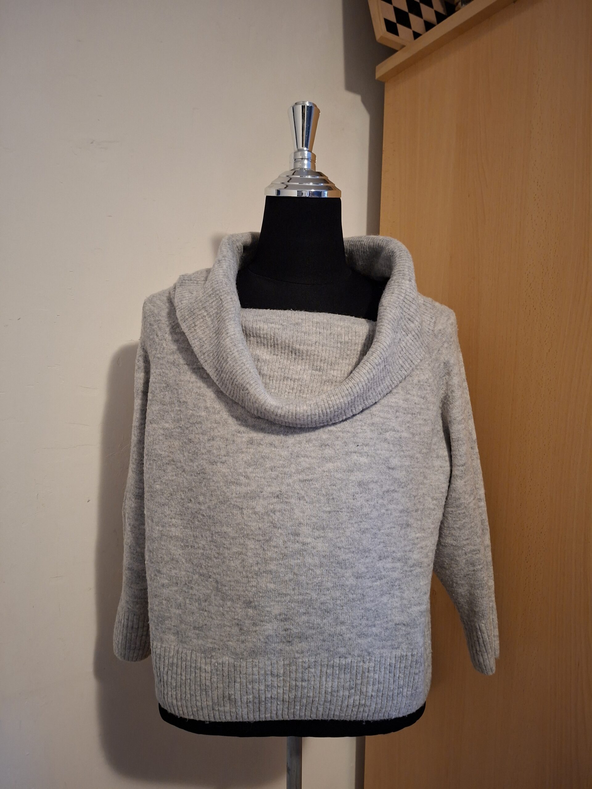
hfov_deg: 58.9
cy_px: 394
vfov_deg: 73.9
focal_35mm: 23
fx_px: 524
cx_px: 296
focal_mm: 5.54
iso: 800
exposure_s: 1/24
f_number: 1.8
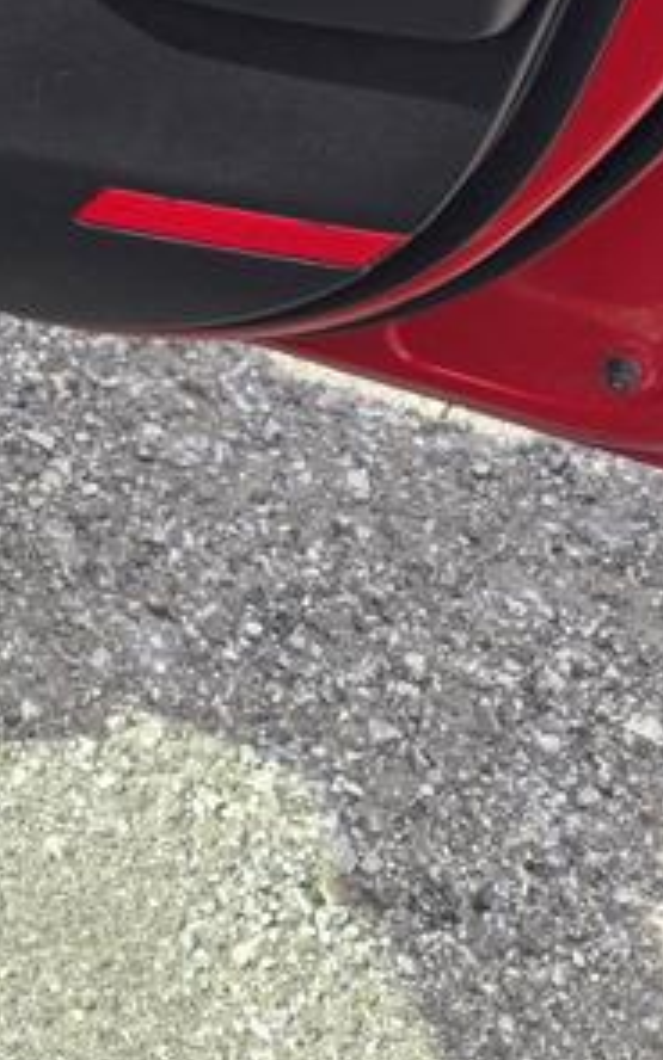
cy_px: -154
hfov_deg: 15.4
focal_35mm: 79
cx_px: -305
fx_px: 2284
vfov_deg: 24.2
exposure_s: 1/1839
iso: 80
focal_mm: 6.25
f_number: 1.7
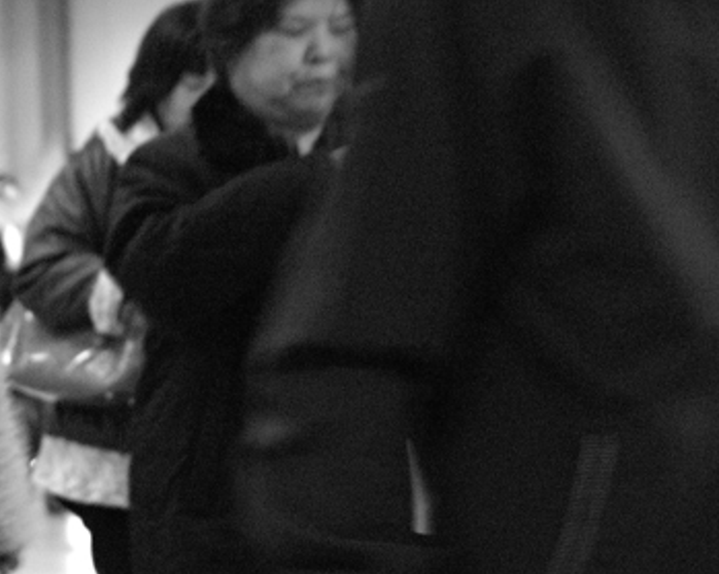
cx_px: 119
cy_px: 407
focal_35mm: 113
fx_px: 2404
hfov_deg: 16.8
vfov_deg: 13.6
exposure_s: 1/50
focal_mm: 24.2
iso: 800
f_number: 3.2
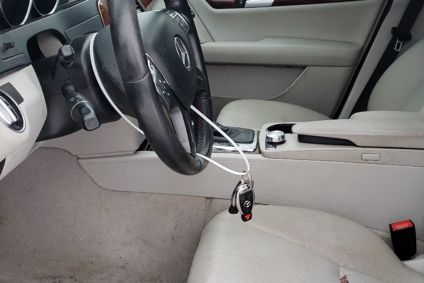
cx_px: 268
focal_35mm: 49
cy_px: 172
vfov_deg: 27.5
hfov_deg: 40.0
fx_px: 577
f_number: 1.5
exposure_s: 1/263
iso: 50
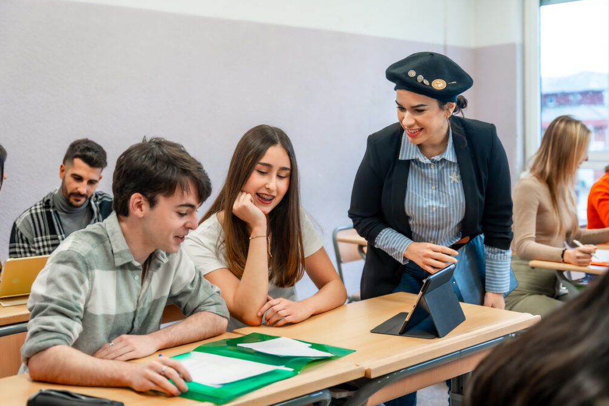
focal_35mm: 45
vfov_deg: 29.9
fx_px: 760
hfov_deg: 43.7
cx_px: 301
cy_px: 203
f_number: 2.8
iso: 1000
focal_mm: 43.9
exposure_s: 1/250
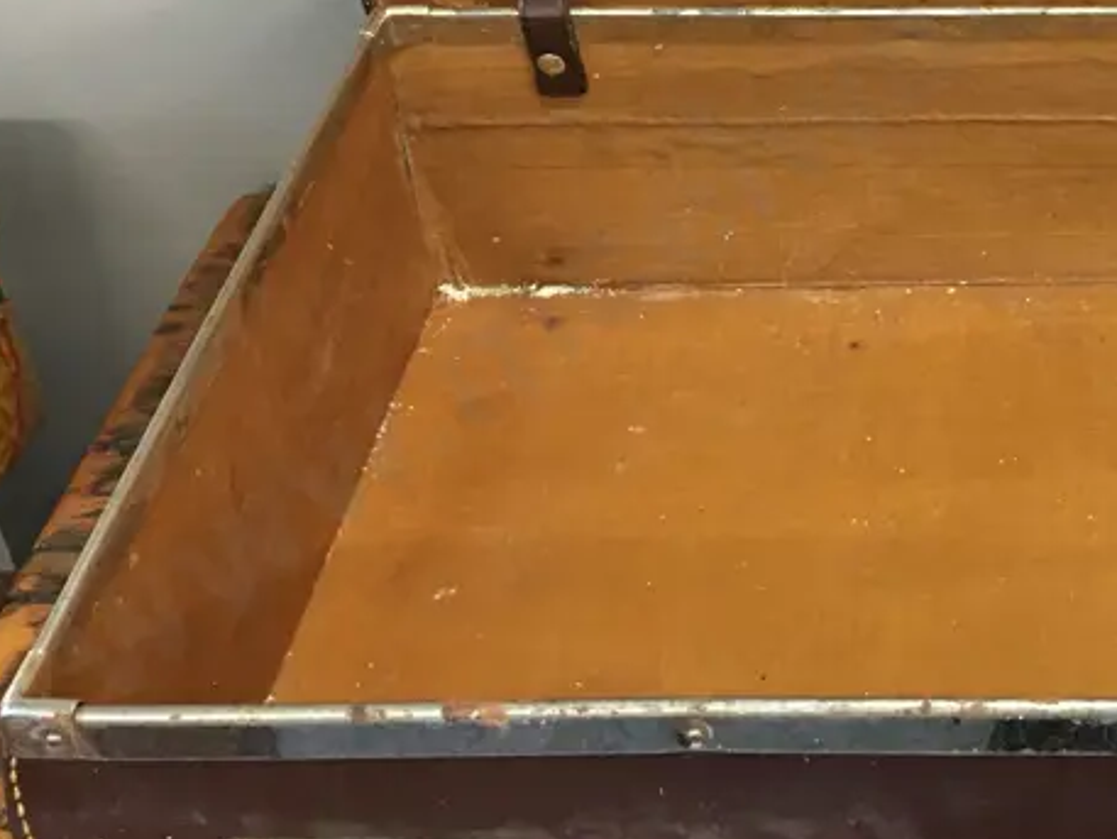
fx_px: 2098
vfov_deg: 21.5
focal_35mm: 65
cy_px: -73
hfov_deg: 28.3
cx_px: 1078
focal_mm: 4.15
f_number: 2.2
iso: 100
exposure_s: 1/17
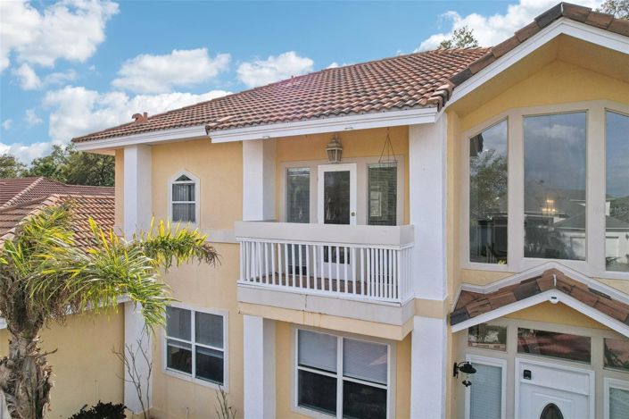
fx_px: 384
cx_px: 314
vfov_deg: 57.2
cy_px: 210
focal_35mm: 22
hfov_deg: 78.6
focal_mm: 8.4
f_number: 2.8
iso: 100
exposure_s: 1/2500
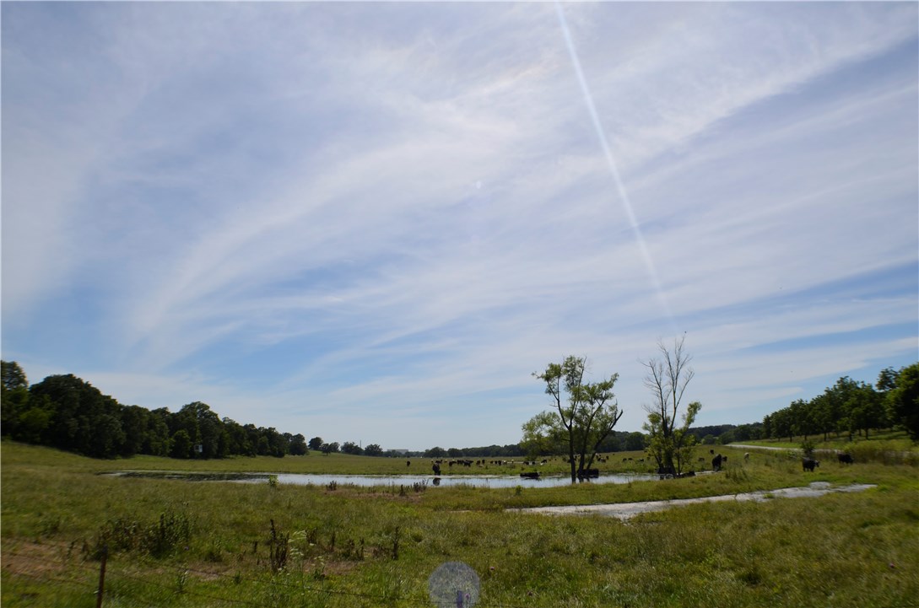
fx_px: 841
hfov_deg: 57.3
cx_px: 460
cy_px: 304
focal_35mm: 33
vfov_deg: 39.8
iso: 100
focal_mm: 22
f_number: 10
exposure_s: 1/400
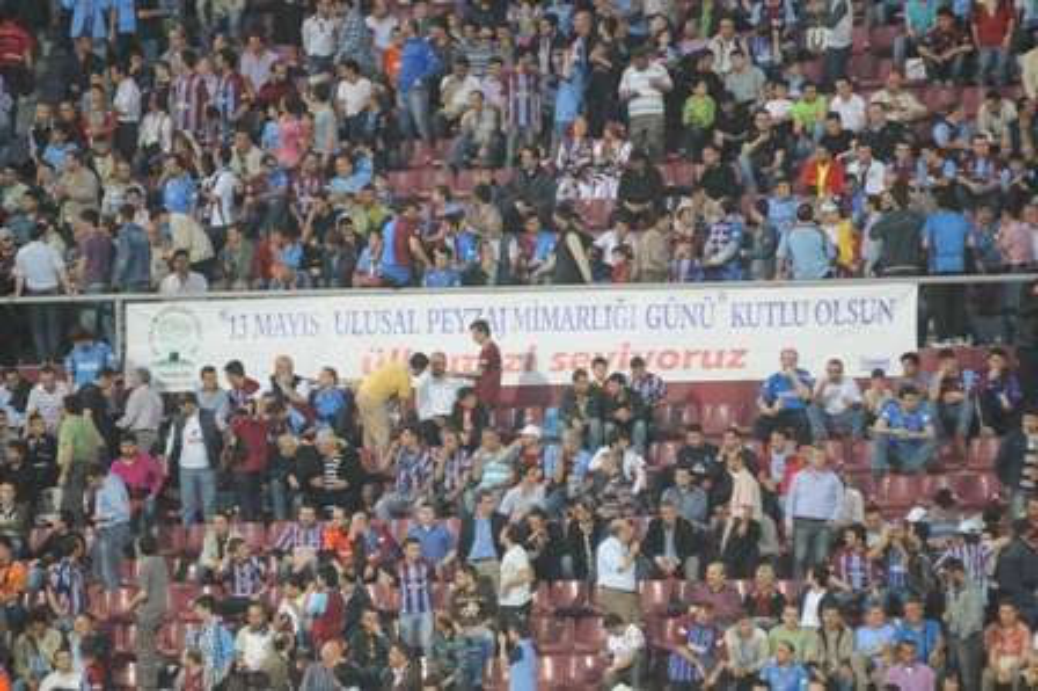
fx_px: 8643
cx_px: 519
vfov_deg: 4.6
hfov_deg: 6.9
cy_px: 346
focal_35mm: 300
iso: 1000
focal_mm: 200
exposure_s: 1/160
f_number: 2.8
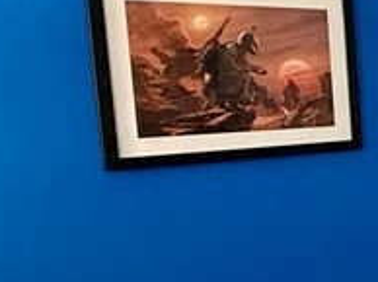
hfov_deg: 18.8
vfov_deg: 19.8
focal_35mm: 74
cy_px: 163
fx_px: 807
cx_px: 721
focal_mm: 2.22
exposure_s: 1/60
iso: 400
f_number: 2.2
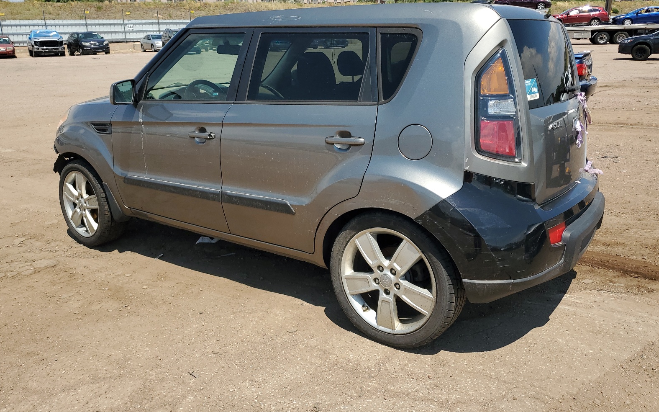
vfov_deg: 44.4
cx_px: 331
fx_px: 503
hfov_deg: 66.5
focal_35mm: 28
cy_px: 172
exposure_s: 1/3333
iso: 50
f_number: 1.5
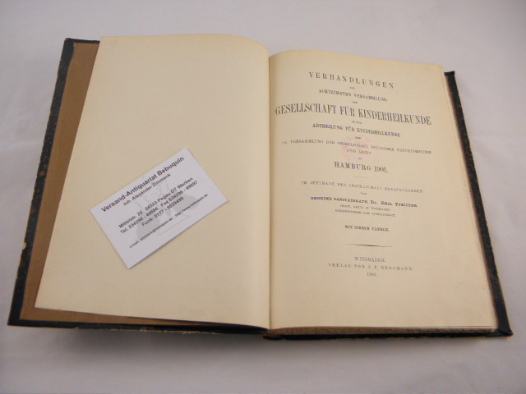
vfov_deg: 41.8
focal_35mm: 34
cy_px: 197
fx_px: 517
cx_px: 263
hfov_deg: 54.0
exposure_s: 1/80
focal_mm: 6.2
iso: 100
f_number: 3.7
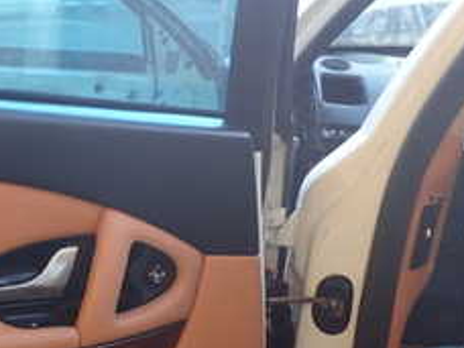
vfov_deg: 18.7
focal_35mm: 79
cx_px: -24
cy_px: 161
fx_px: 1059
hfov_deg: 23.4
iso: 125
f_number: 2.3
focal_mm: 5.4
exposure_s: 1/60
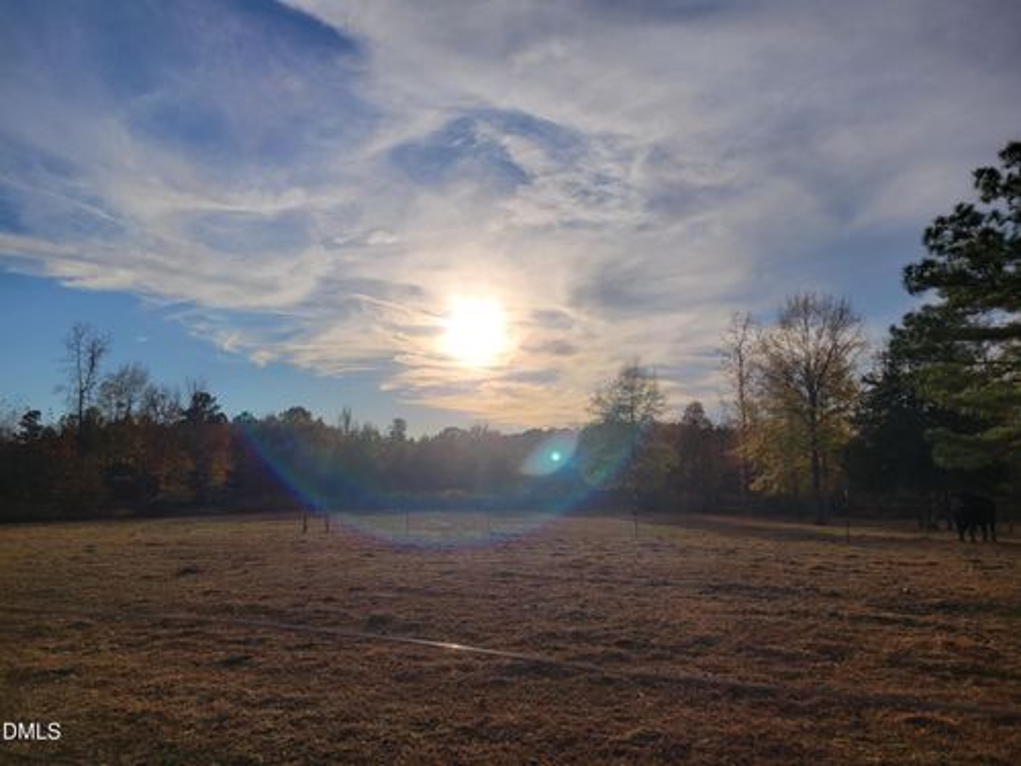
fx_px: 767
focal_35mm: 26
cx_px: 510
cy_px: 383
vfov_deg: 53.1
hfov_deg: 67.3
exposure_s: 1/5986
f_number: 1.8
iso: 40
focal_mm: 5.4
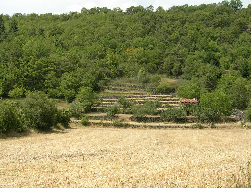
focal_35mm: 48
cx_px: 126
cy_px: 94
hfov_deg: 39.7
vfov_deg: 30.3
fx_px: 348
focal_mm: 7.3
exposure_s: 1/261
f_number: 5.3
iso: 50
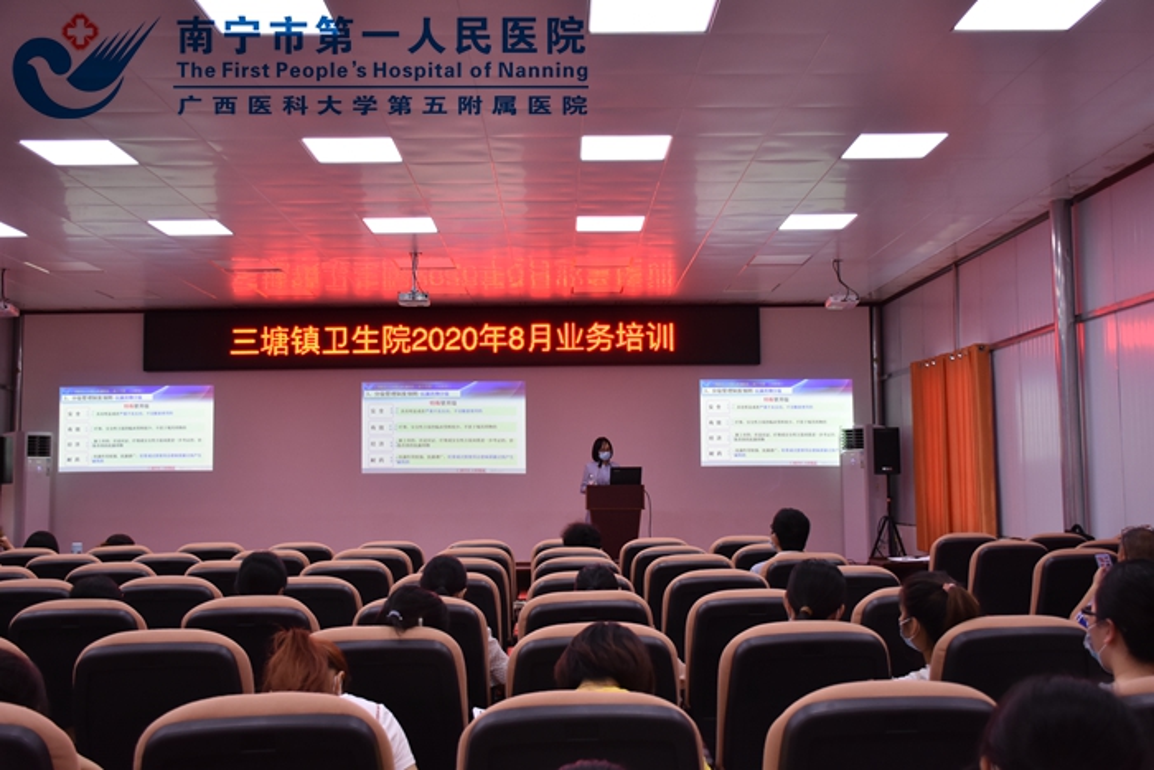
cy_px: 385
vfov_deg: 36.9
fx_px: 1154
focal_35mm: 36
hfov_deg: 53.1
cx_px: 577
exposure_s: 1/100
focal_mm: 24
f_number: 5
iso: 800
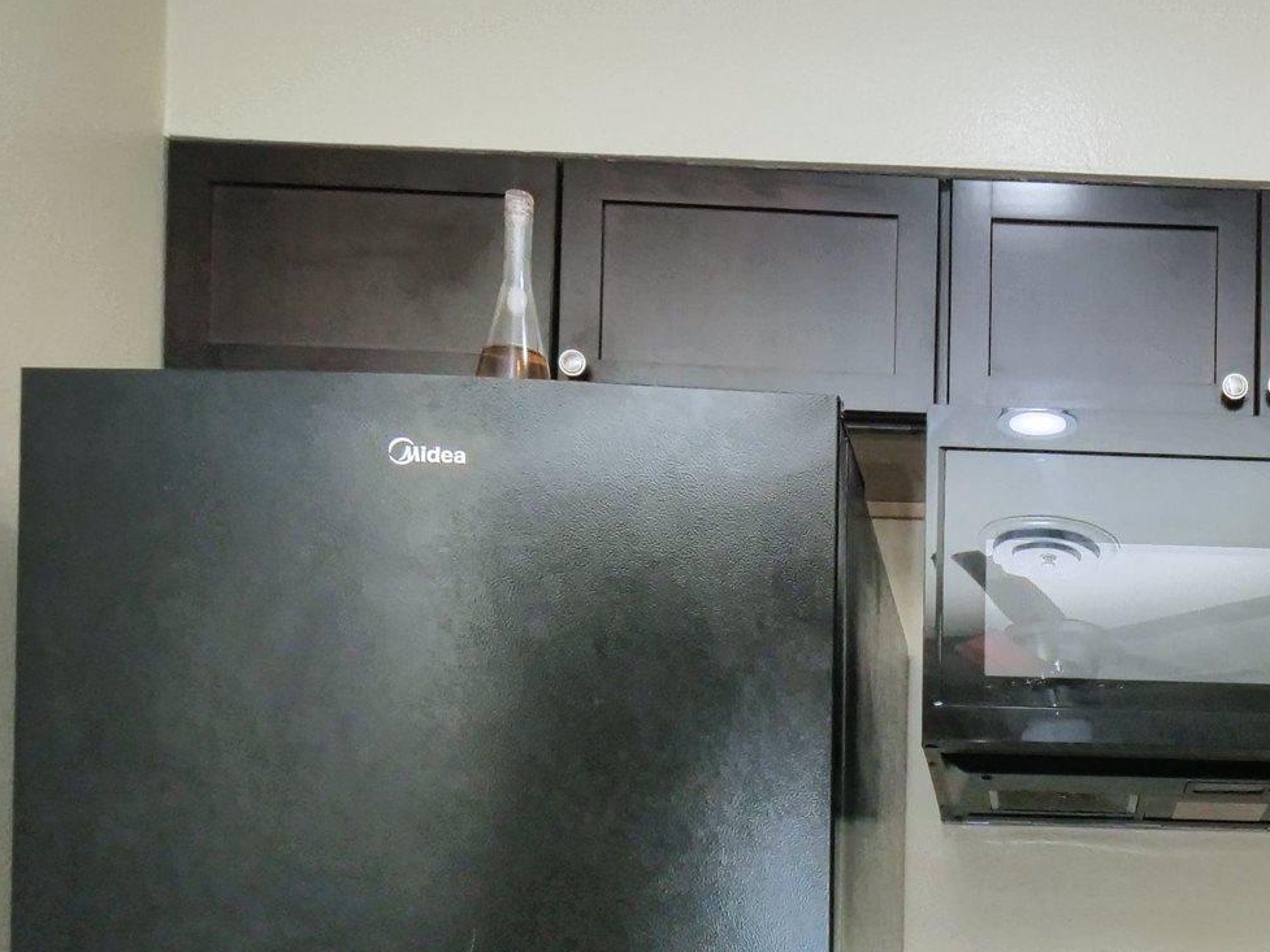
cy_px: 1156
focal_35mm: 44
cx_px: 1188
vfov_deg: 28.4
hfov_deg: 39.3
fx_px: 1614
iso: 800
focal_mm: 7
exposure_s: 1/160
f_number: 6.3
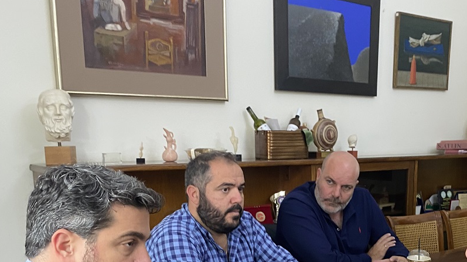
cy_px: 247
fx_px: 532
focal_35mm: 43
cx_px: 329
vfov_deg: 26.5
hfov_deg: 46.3
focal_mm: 4.25
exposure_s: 1/50
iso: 200
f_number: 1.8
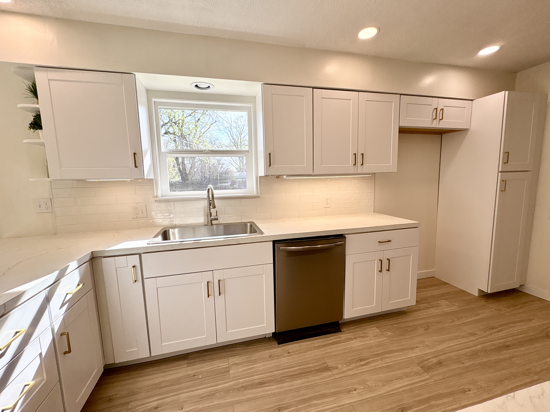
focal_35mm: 14
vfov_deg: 85.7
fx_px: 222
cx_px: 275
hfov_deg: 102.1
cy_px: 206
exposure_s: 1/425
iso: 64
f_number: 2.2
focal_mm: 2.22
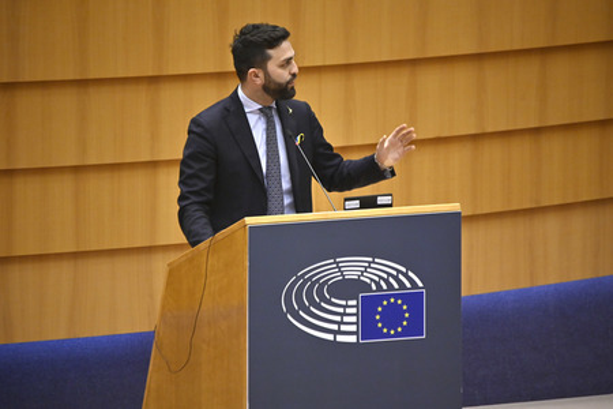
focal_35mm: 500
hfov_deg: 4.1
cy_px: 204
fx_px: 8513
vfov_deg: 2.7
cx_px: 306
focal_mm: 500
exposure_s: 1/400
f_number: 6.3
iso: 3200
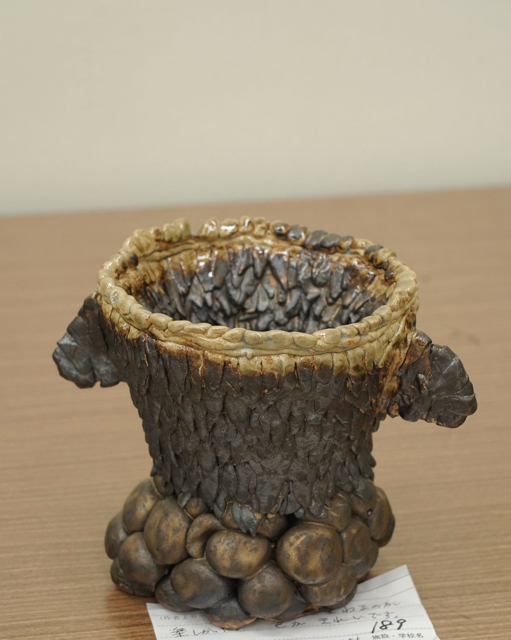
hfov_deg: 13.0
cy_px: 374
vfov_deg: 16.2
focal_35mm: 119
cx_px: 256
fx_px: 2251
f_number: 7.1
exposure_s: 1/50
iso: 3200
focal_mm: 105
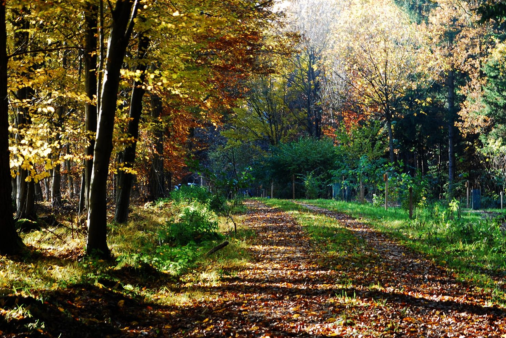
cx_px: 305
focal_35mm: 114
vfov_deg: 12.1
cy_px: 148
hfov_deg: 18.0
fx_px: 1599
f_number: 4.5
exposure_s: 1/80
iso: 250
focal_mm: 55
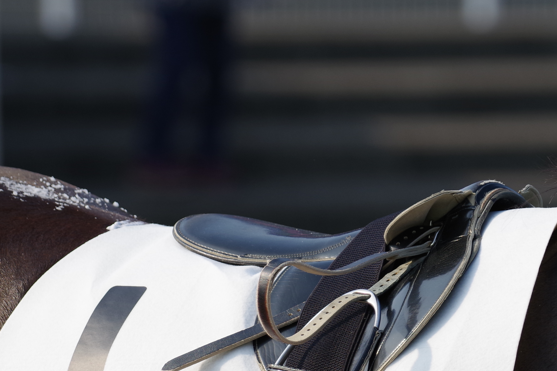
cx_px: 575
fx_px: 11684
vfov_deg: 1.8
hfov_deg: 2.7
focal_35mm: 755
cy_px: 461
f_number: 4.5
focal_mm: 250
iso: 200
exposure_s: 1/1000
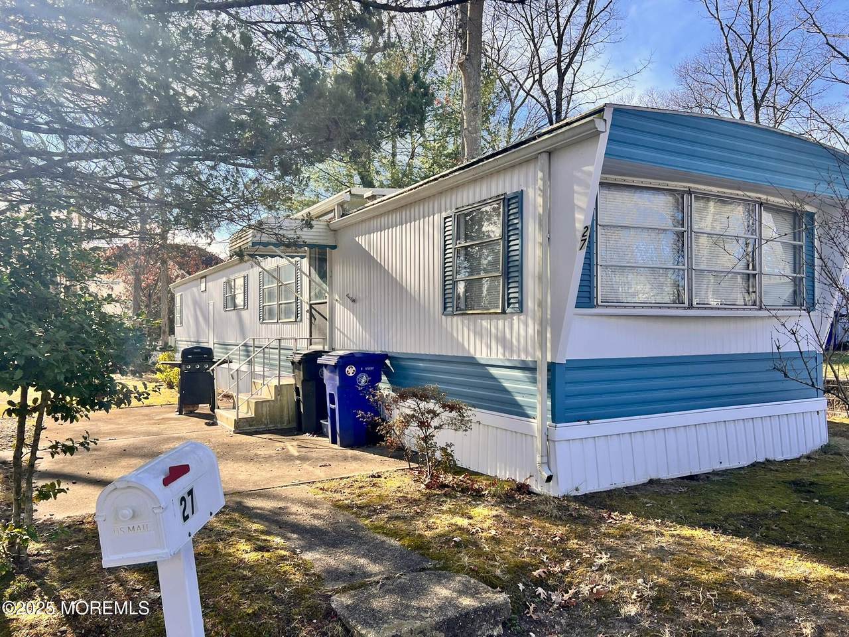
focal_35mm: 26
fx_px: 638
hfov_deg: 67.3
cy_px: 318
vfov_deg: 53.1
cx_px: 424
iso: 50
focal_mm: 5.7
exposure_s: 1/1196
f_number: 1.5
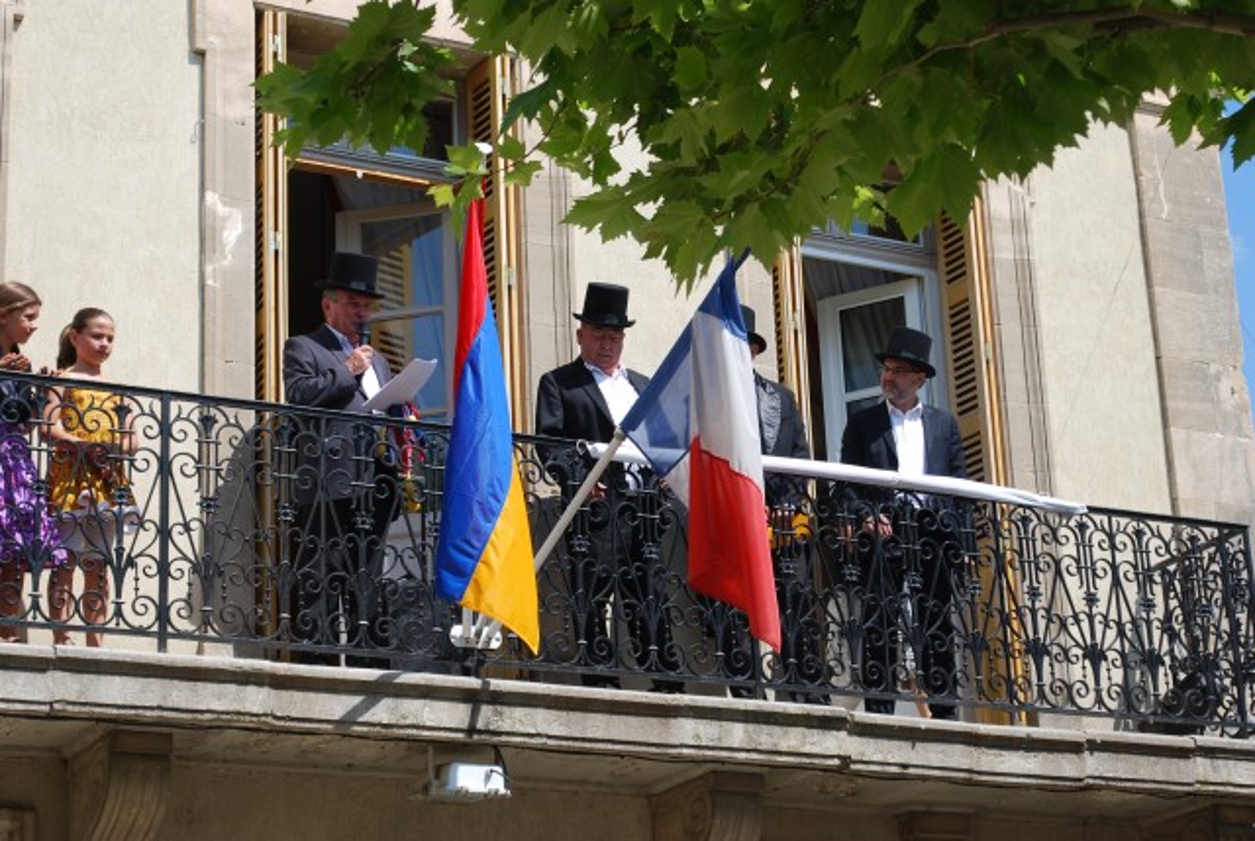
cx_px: 628
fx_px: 2881
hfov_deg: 24.6
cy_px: 420
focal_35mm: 82
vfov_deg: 16.6
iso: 100
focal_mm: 55
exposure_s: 1/200
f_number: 7.1
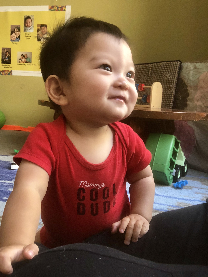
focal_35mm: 32
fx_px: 256
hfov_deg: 44.2
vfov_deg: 56.8
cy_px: 138
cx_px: 104
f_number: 2.2
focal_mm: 2.87
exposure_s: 1/60
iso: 200
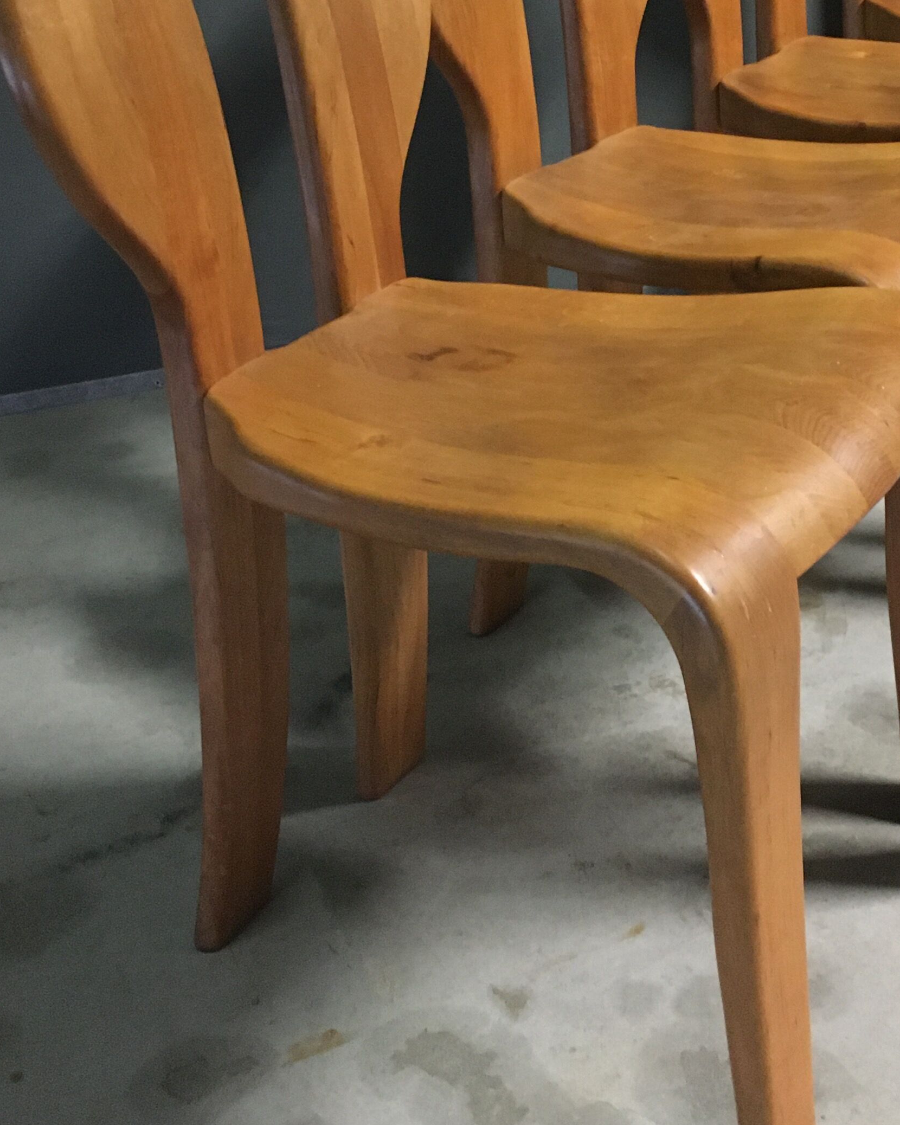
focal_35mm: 55
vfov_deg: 33.6
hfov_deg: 27.4
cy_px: 304
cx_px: 635
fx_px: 1831
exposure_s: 1/17
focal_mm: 4.15
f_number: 2.2
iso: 400
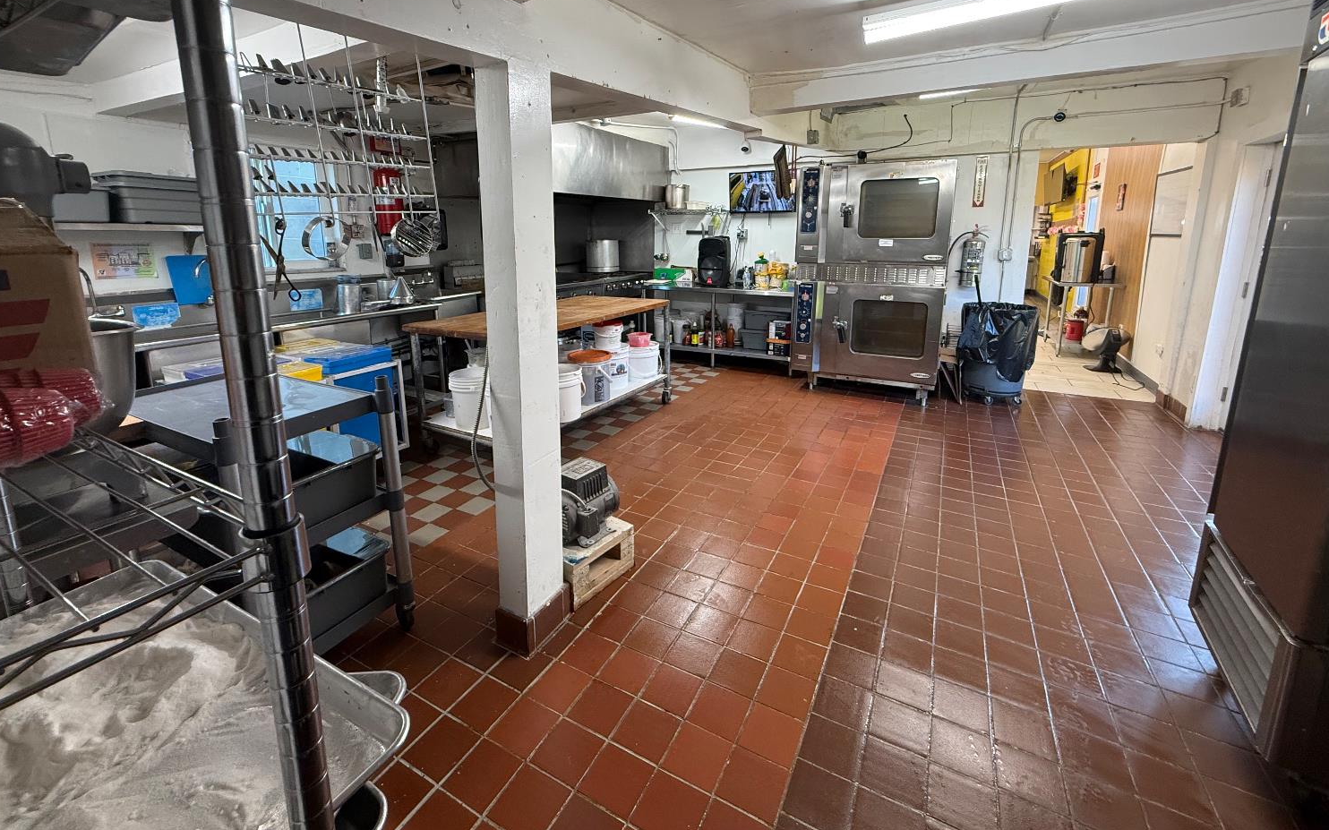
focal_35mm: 15
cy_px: 333
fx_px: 543
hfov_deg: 101.5
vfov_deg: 74.0
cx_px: 661
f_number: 2.2
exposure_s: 1/120
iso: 320
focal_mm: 2.22
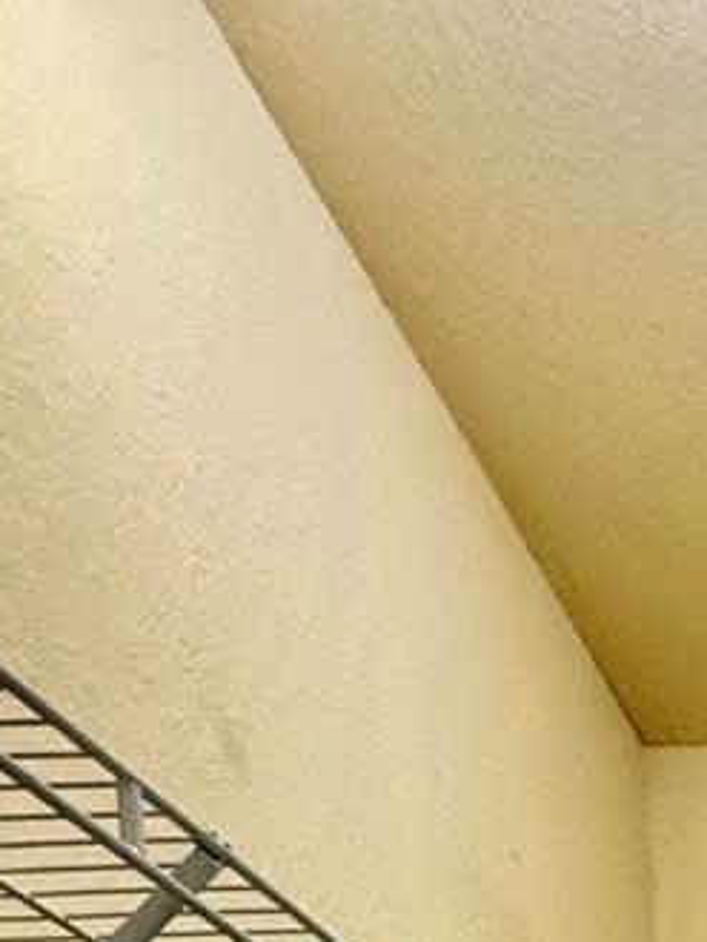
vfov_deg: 22.6
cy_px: 1669
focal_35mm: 51
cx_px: 1174
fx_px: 1388
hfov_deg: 21.6
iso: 320
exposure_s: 1/120
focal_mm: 2.22
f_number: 2.2
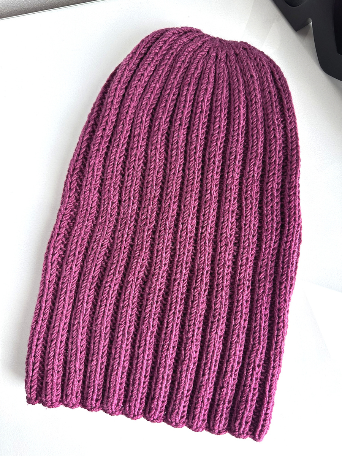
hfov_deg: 56.8
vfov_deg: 71.6
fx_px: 316
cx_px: 171
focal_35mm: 24
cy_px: 228
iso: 200
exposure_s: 1/121
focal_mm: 6.86
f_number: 1.78
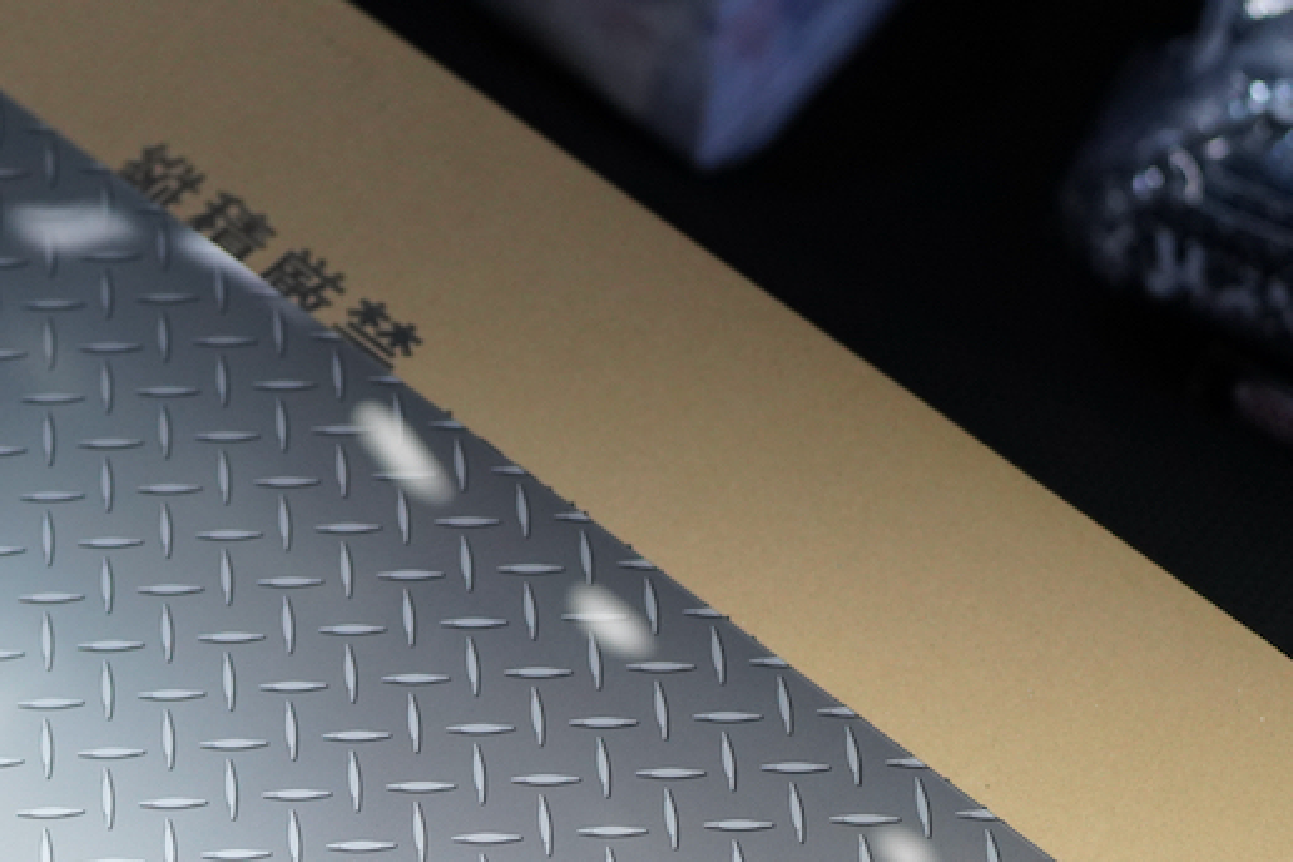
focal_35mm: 95
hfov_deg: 21.1
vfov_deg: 14.2
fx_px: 3412
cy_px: 842
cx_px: 158
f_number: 1.4
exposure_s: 1/1000
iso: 1600
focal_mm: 35
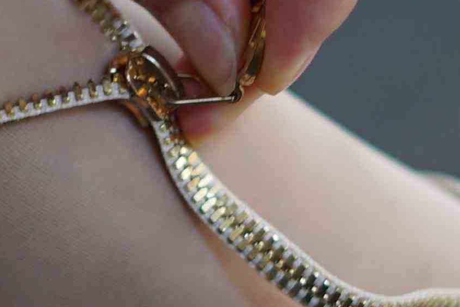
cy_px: 138
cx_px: 63
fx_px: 3680
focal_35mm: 288
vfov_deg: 4.8
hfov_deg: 7.1
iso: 200
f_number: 2
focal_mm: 50
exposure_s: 1/80
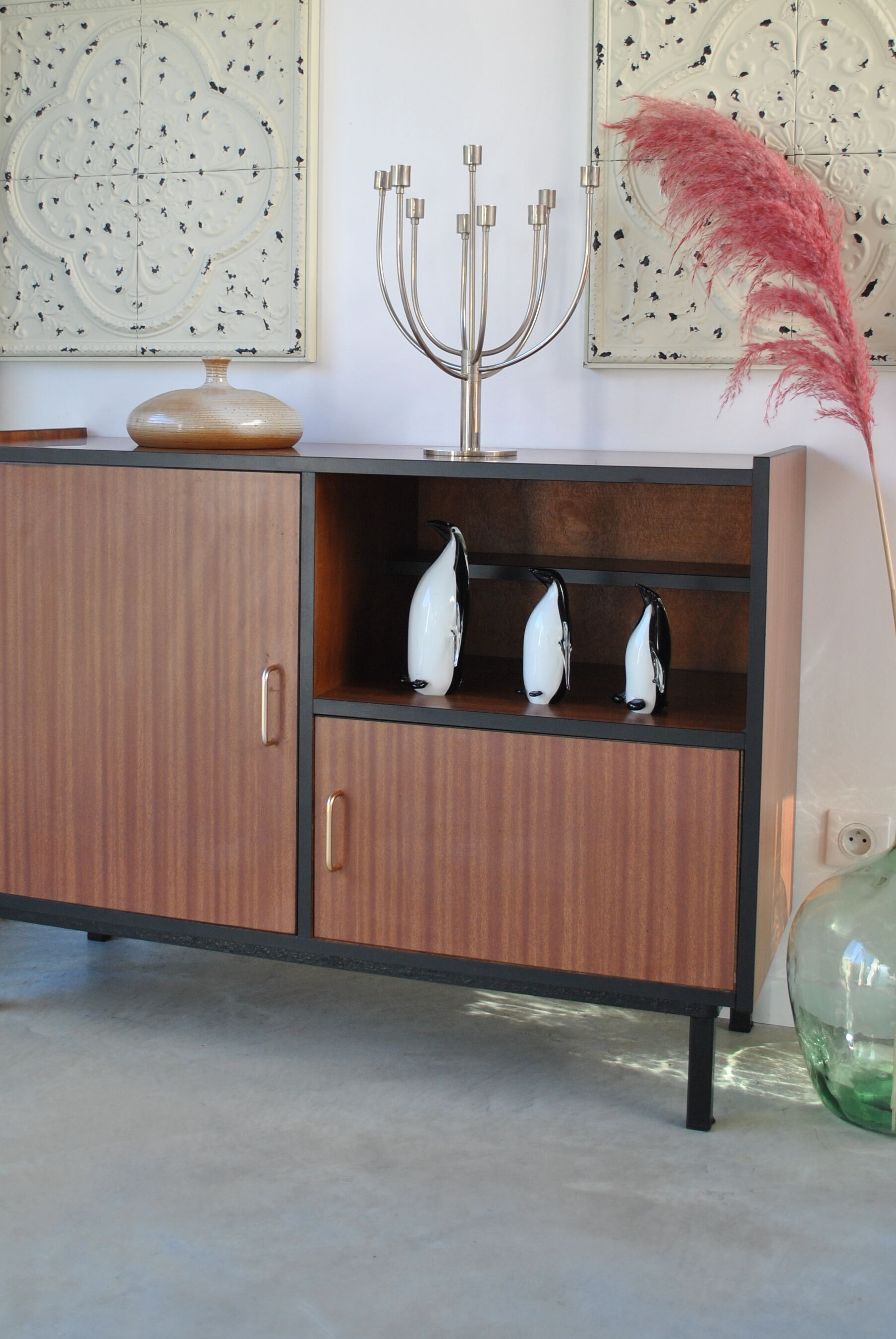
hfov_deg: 31.3
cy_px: 480
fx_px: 1601
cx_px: 433
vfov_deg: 44.9
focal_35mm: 43
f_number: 4.5
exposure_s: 1/80
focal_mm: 20
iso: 200
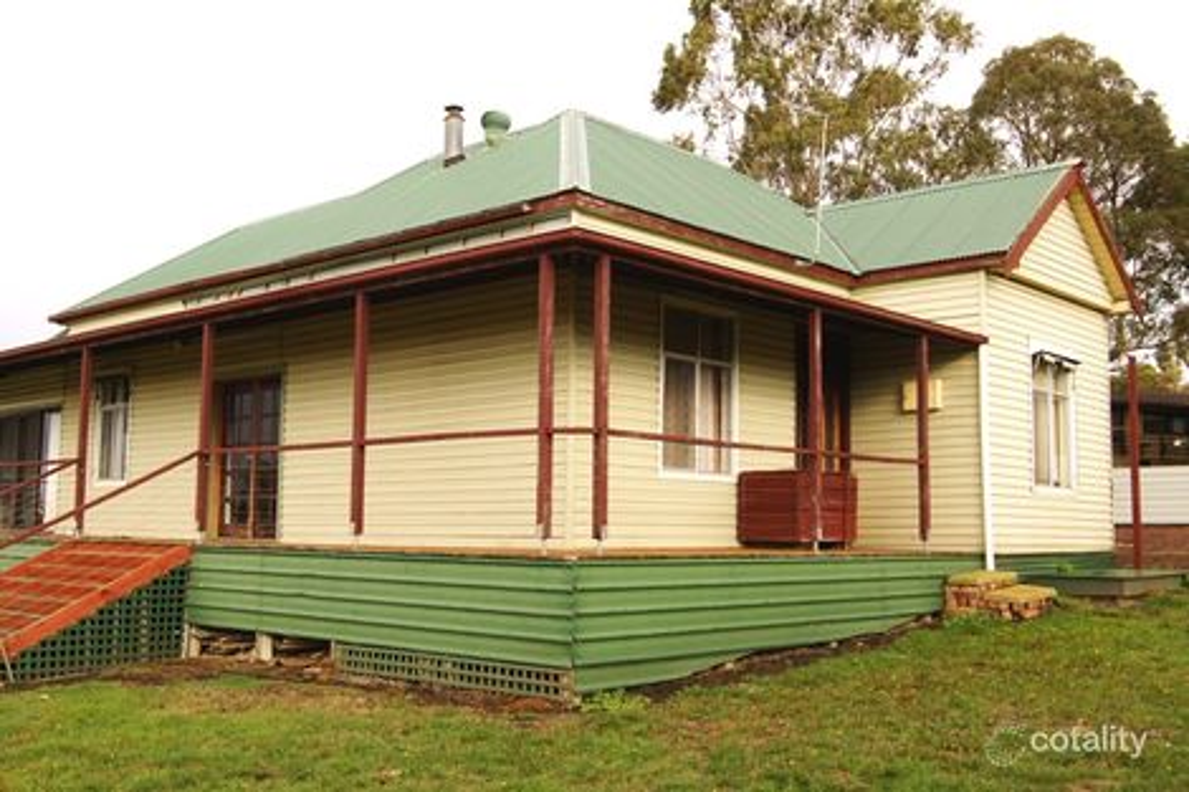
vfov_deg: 36.8
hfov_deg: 53.1
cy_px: 396
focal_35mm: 36
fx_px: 1189
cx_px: 594
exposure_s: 1/80
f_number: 9
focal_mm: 24
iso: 200
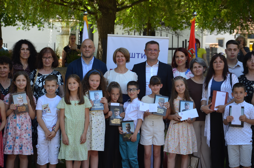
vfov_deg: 9.9
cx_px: 127
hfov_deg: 14.9
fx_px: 972
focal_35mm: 138
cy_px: 84
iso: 400
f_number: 5.6
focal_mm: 92
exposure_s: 1/250
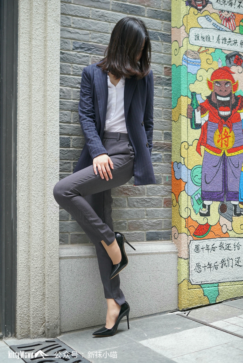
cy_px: 182
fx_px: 506
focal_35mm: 50
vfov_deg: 39.6
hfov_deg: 27.0
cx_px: 122
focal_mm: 50
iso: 640
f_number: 2.8
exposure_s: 1/60
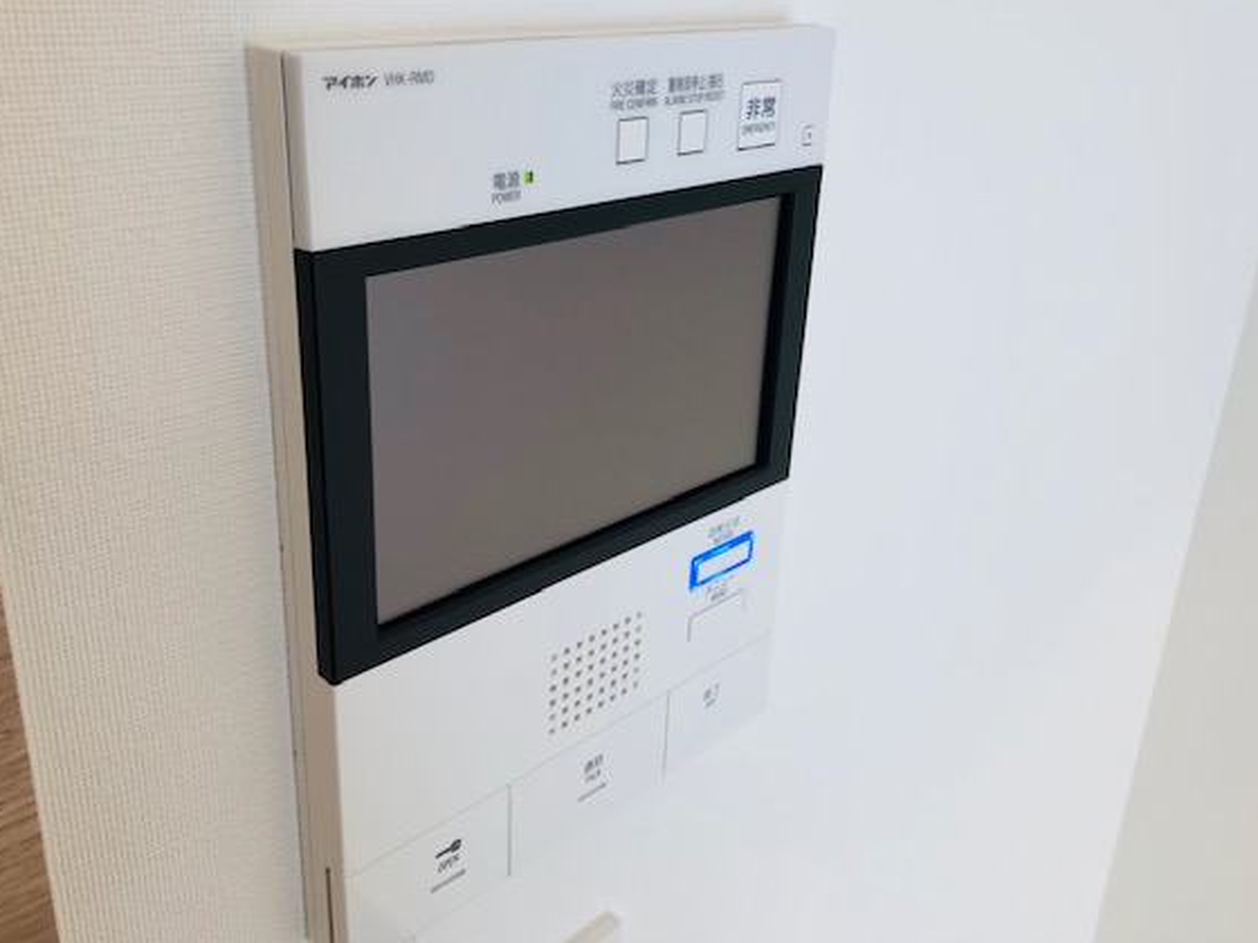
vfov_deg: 44.1
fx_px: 1163
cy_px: 409
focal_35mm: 32
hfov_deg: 56.8
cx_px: 595
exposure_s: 1/50
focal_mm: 3.99
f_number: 1.8
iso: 32
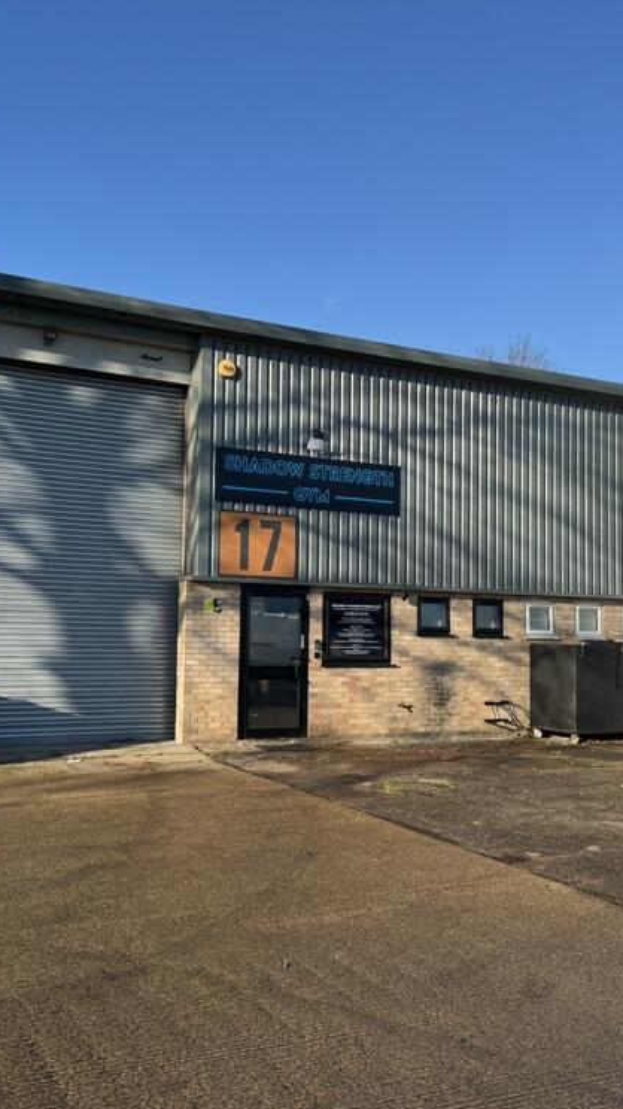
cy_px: 559
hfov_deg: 32.8
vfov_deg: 55.3
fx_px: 1058
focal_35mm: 36
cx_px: 294
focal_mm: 6.76
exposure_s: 1/2415
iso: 80
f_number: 1.78
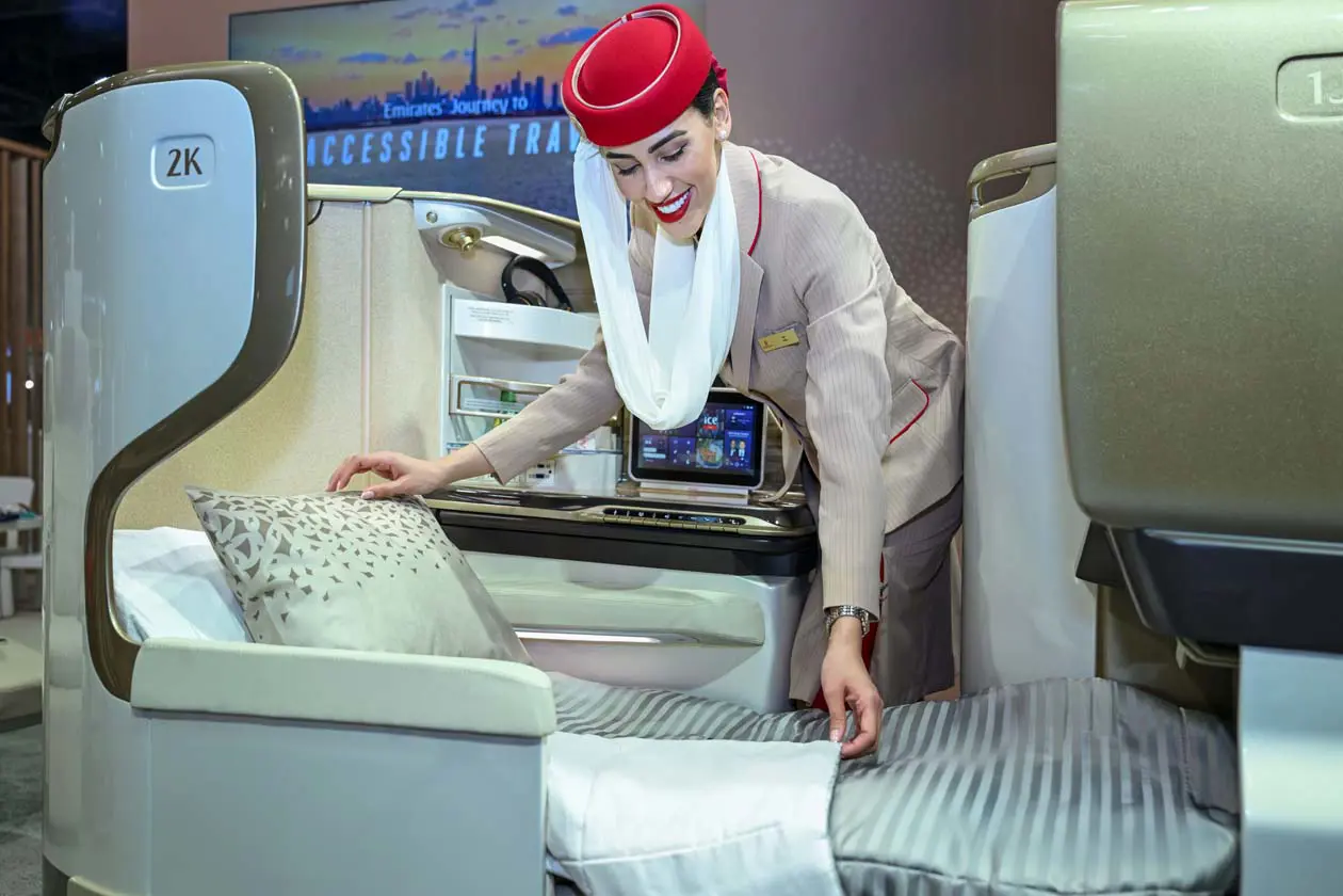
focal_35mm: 30
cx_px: 672
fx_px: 1100
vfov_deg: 44.3
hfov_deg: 62.8
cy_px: 448
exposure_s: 1/100
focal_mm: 29.5
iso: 320
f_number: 3.2
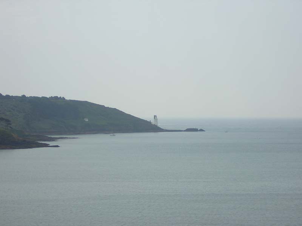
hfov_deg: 18.2
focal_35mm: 108
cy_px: 113
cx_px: 151
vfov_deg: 13.7
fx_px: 942
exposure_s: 1/886
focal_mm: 14.1
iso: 100
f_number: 4.7
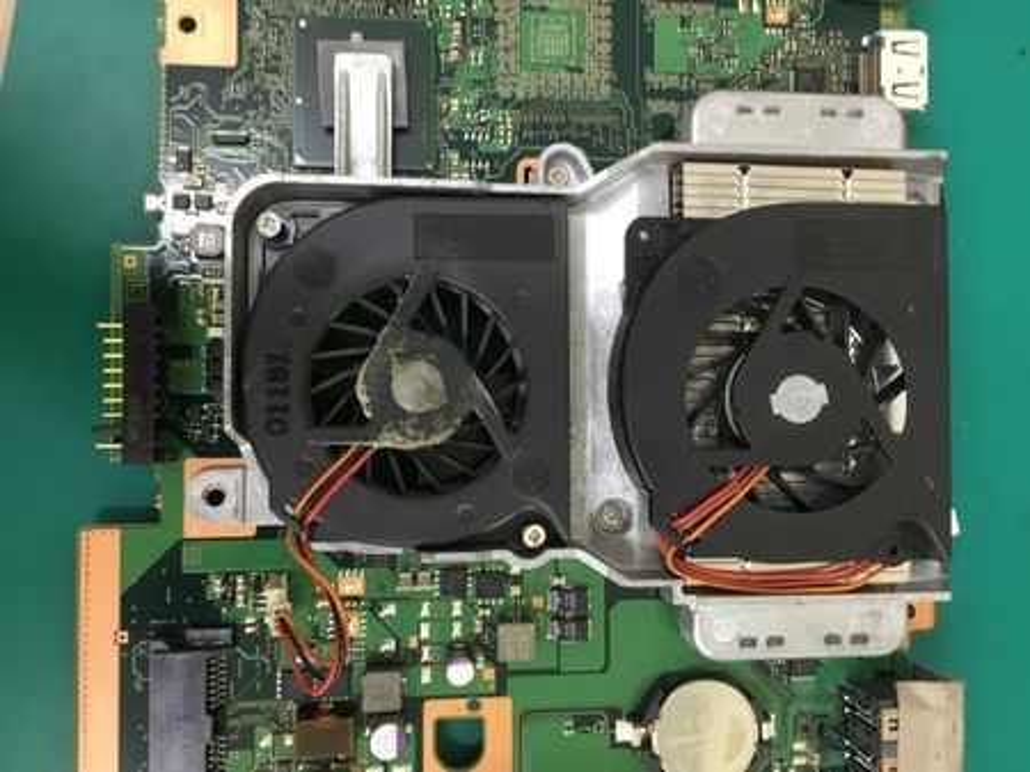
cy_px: 386
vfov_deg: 48.2
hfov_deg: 61.7
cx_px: 515
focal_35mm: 29
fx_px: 862
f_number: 2.2
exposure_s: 1/33
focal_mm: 4.15
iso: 80
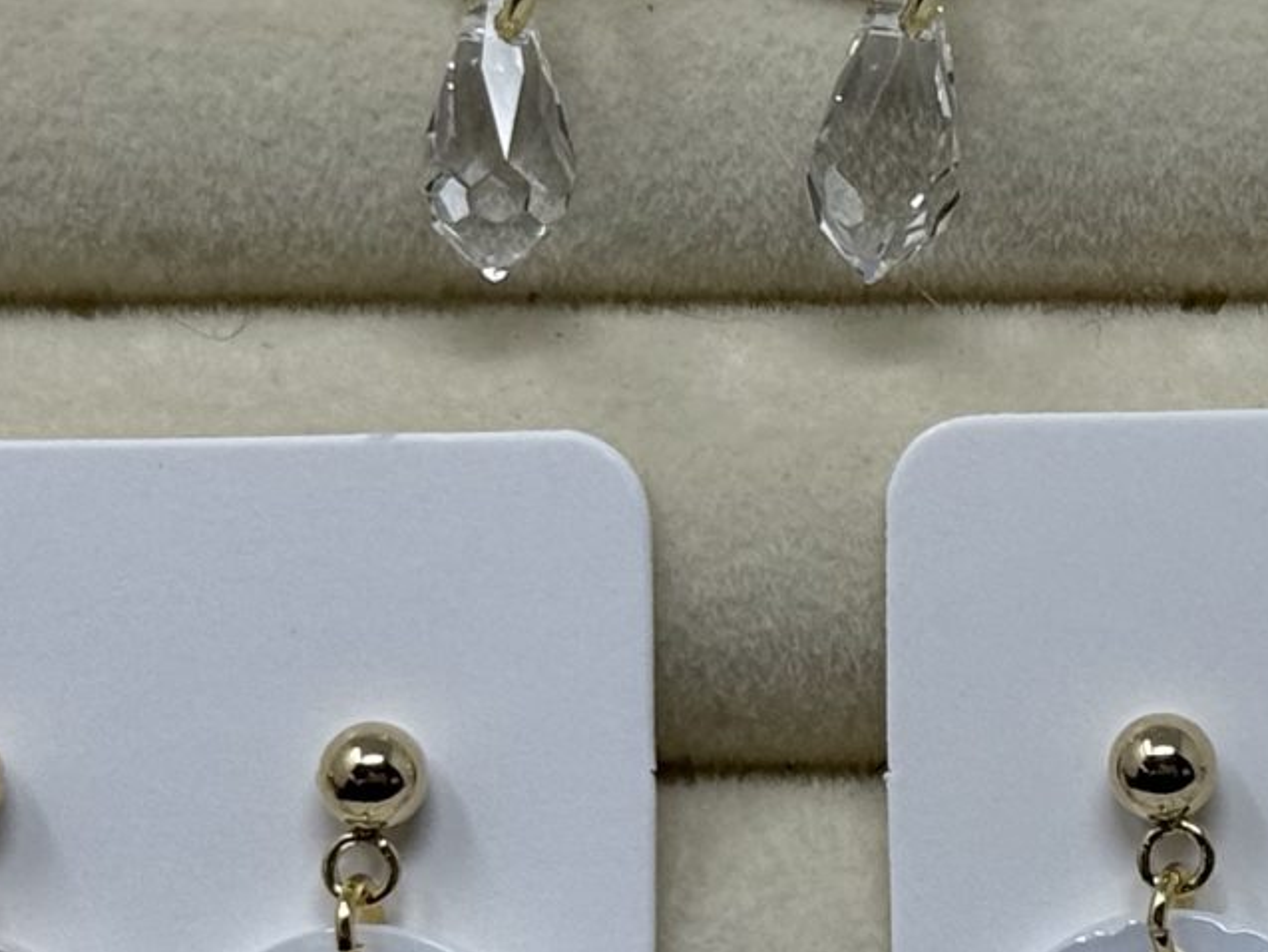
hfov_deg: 10.1
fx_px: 7071
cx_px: 1354
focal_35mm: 193
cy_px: 378
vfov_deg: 7.7
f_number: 1.78
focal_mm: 6.76
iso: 80
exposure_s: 1/657
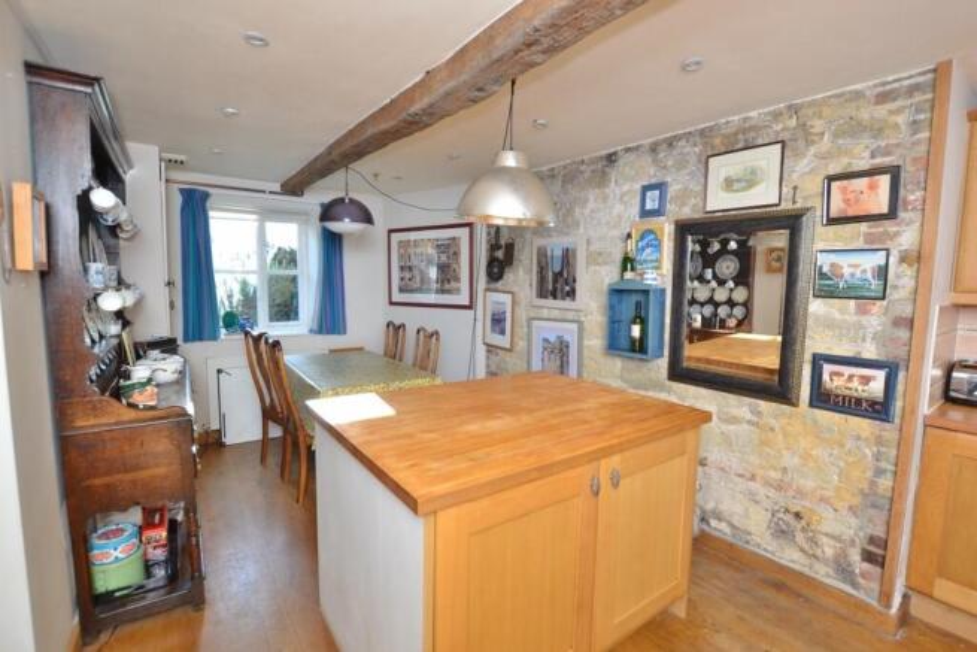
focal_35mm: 16
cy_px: 326
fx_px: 448
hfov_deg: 95.0
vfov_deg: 72.1
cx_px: 488
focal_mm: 11
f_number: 4.5
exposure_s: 1/80
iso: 400
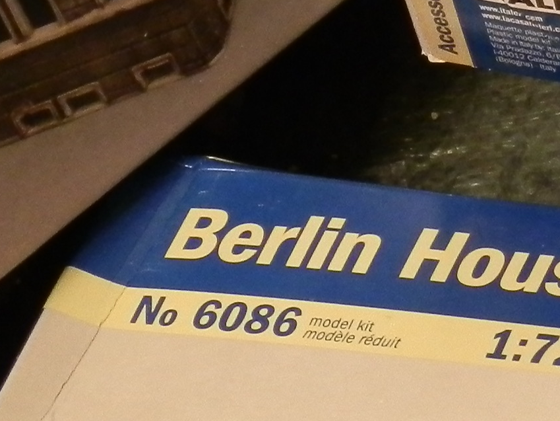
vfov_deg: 4.8
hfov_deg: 6.4
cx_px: 593
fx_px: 4983
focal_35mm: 308
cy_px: -2
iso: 200
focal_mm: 10.99
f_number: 3.7
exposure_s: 1/13
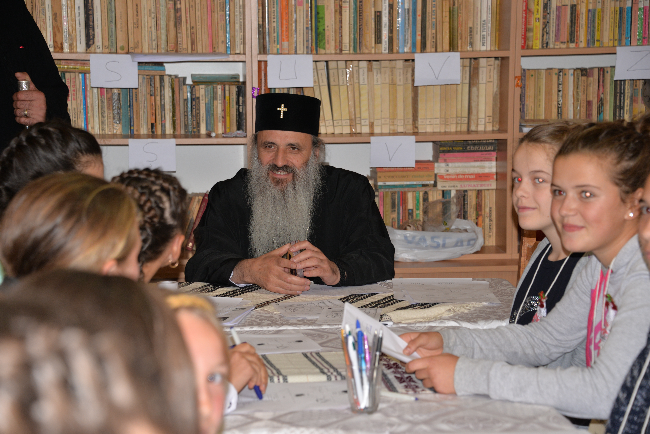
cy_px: 217
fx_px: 1626
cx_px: 325
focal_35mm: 90
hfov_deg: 22.6
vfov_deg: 15.2
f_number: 5.3
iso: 800
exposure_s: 1/60
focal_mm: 90
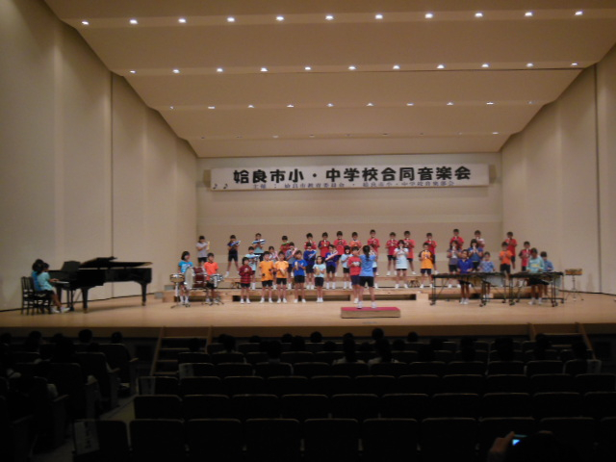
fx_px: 694
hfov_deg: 47.9
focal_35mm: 39
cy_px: 231
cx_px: 308
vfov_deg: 36.8
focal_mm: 6.9
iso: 400
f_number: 4.1
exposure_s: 1/50
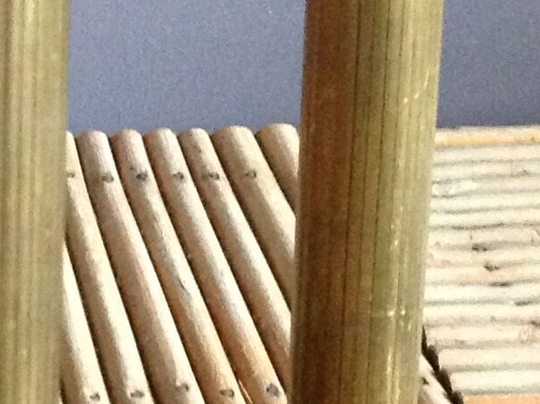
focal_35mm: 149
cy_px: 131
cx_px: 201
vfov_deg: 9.9
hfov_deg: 13.3
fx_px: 2321
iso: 500
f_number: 2.4
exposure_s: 1/15
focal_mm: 4.28
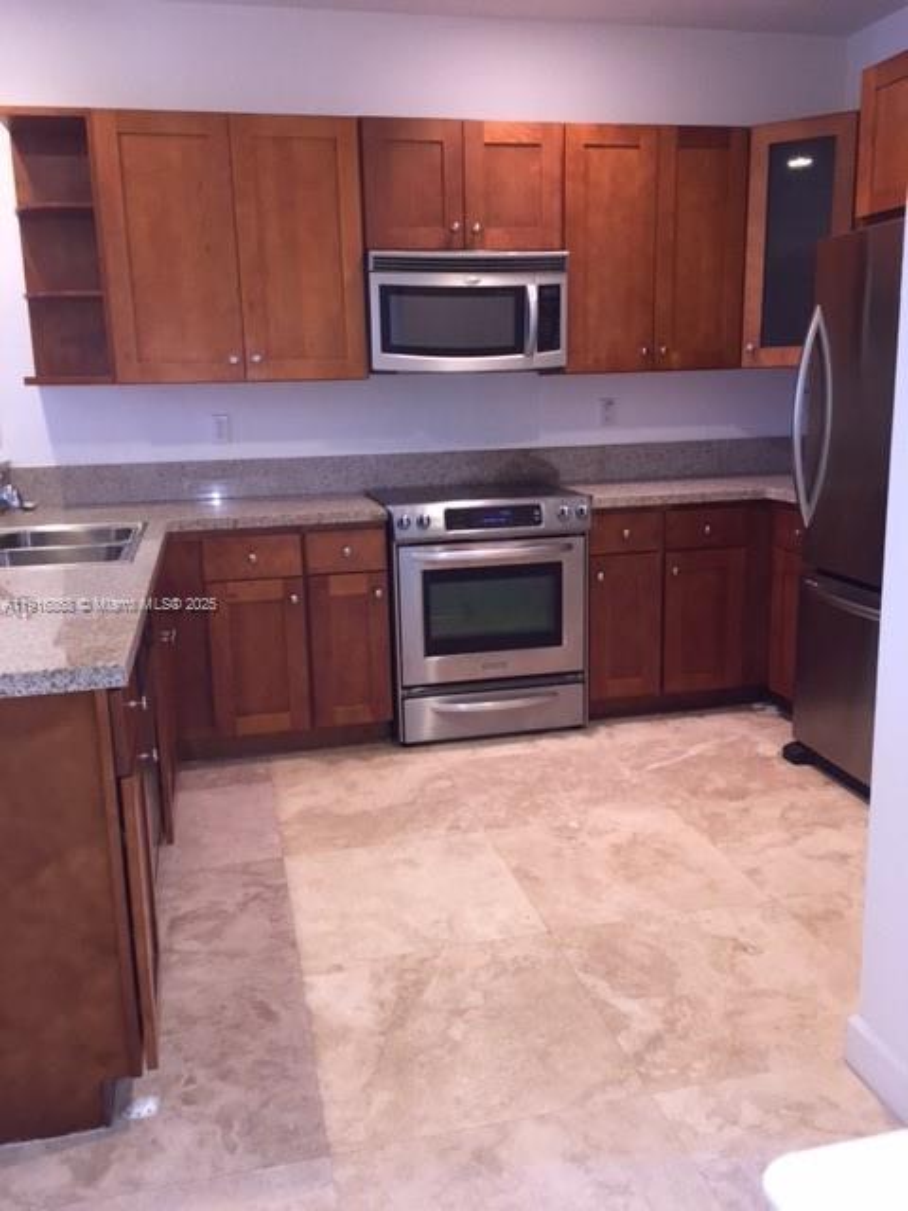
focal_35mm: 29
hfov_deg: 48.2
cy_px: 606
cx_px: 454
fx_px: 1014
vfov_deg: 61.7
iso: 160
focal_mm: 4.15
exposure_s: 1/30
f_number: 2.2
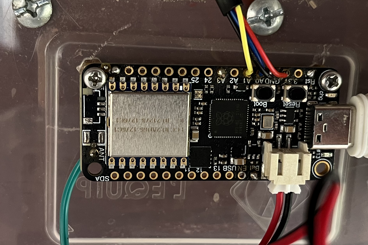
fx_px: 593
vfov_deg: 23.3
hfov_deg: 34.5
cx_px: 175
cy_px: 158
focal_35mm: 58
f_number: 1.6
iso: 125
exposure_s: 1/95
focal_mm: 5.1
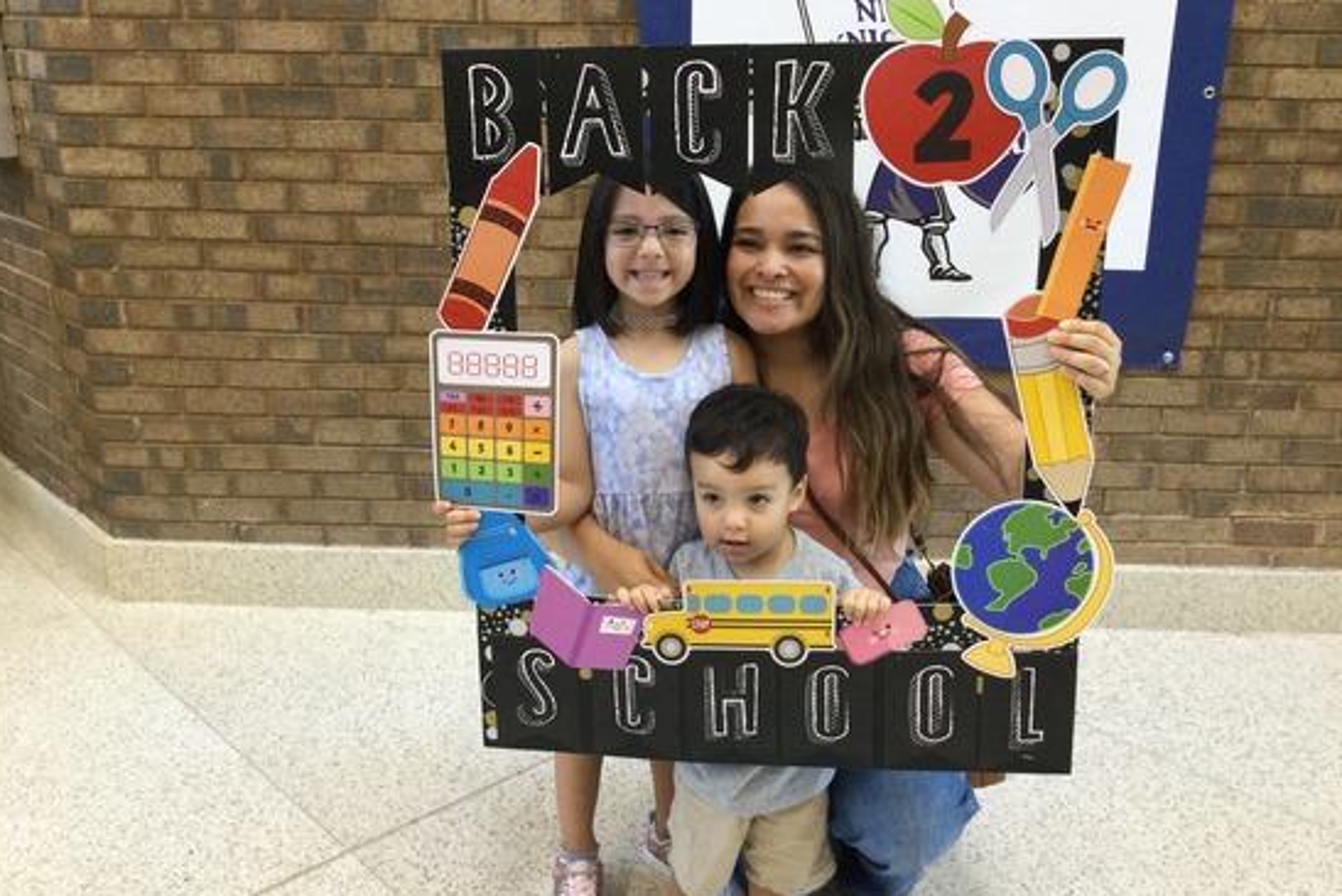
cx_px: 675
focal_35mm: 33
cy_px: 437
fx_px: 1230
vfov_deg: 40.0
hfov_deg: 57.2
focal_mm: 3.3
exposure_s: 1/30
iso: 80
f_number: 2.4
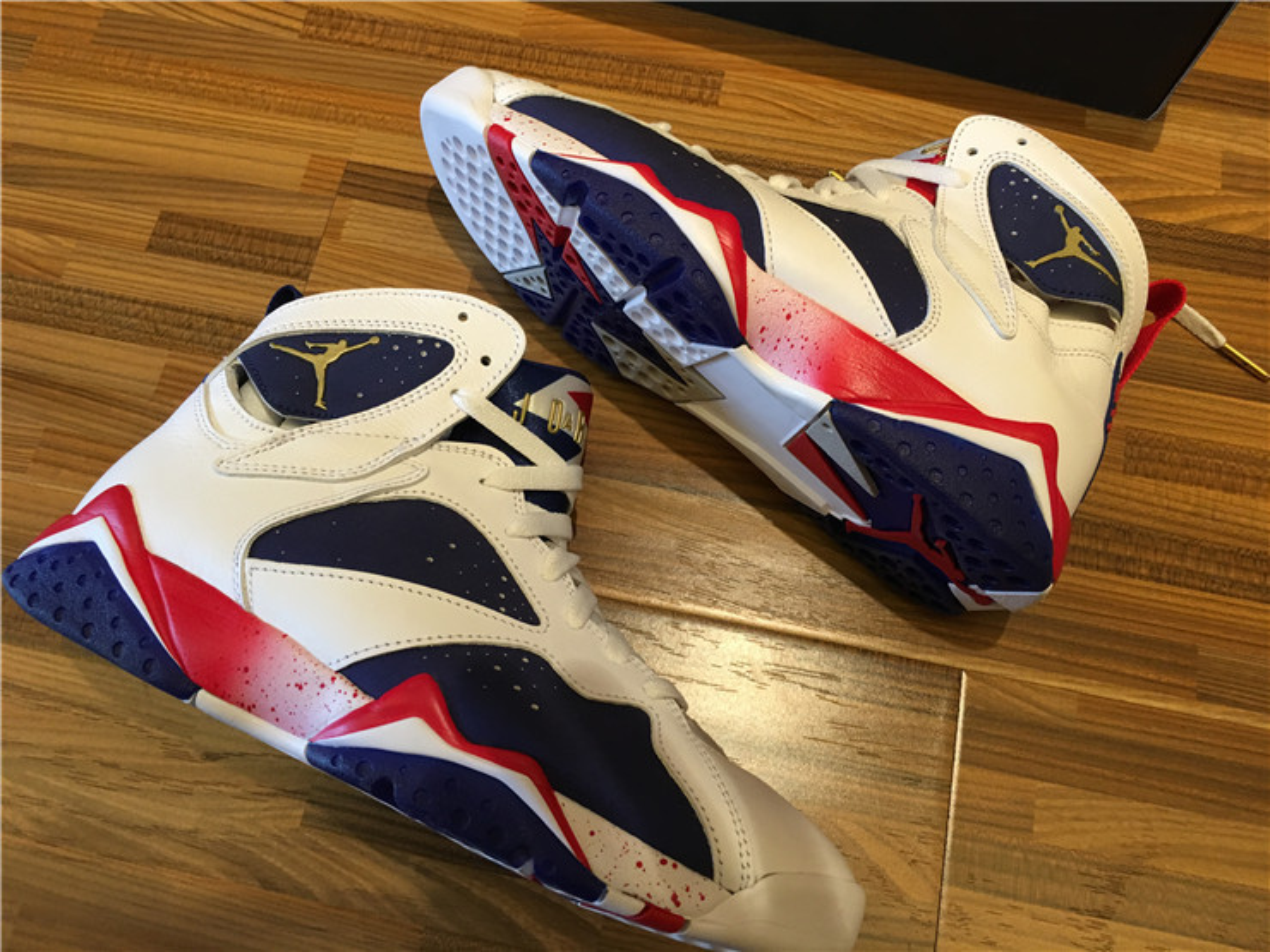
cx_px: 635
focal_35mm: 29
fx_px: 1064
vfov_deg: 48.2
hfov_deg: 61.7
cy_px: 476
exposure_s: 1/17
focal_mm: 4.15
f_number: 2.2
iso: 64
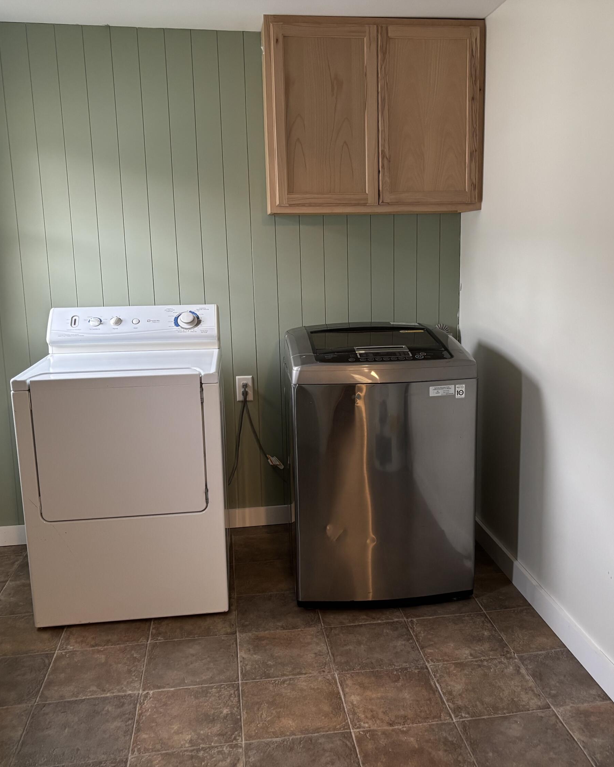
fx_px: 772
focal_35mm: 34
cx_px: 359
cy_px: 385
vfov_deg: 52.8
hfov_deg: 43.2
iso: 250
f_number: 1.6
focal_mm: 5.96
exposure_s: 1/60
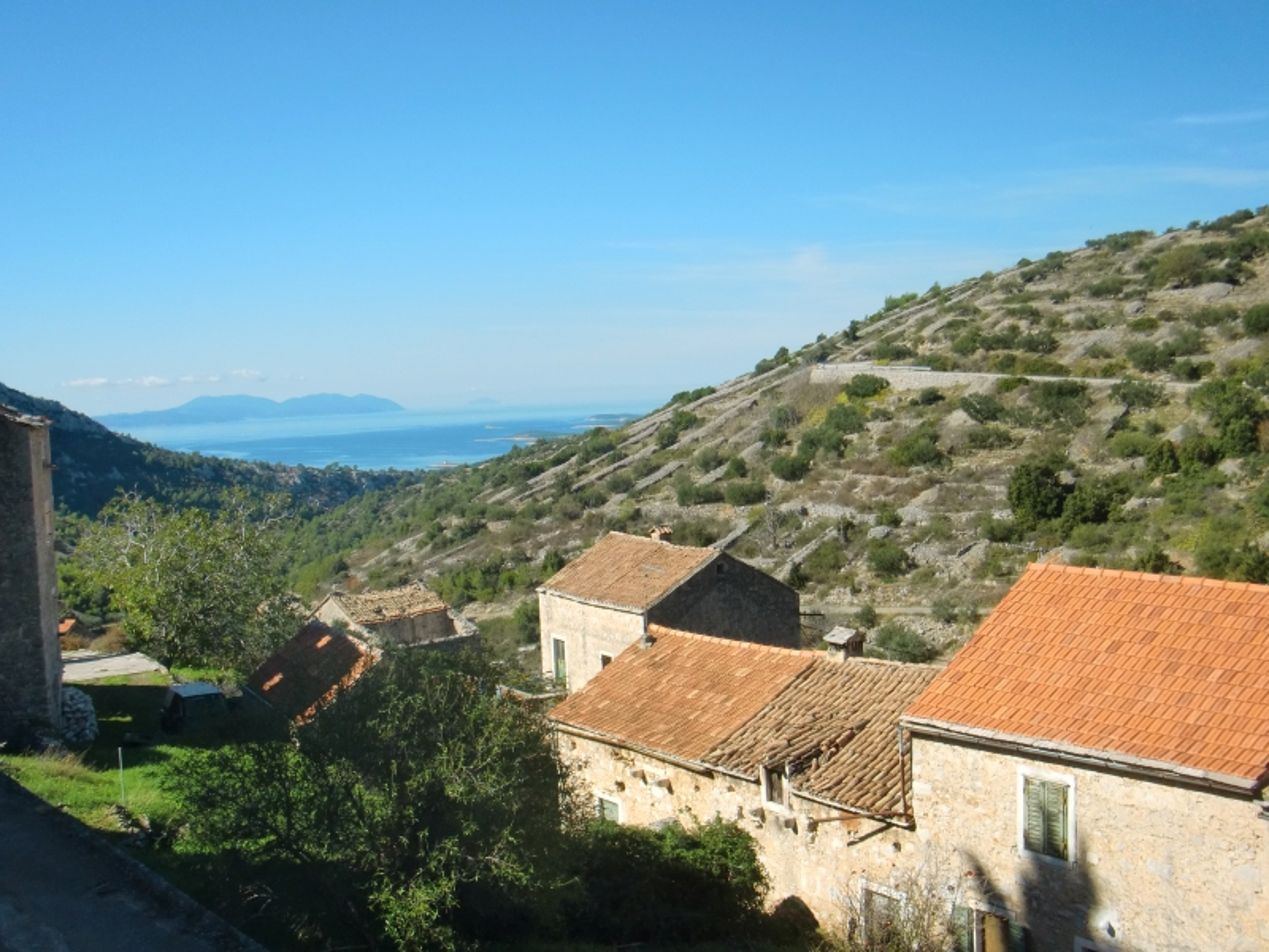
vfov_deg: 37.7
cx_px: 634
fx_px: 1393
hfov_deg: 49.0
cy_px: 476
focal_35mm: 38
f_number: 8.9
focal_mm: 6.66
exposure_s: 1/250
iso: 100
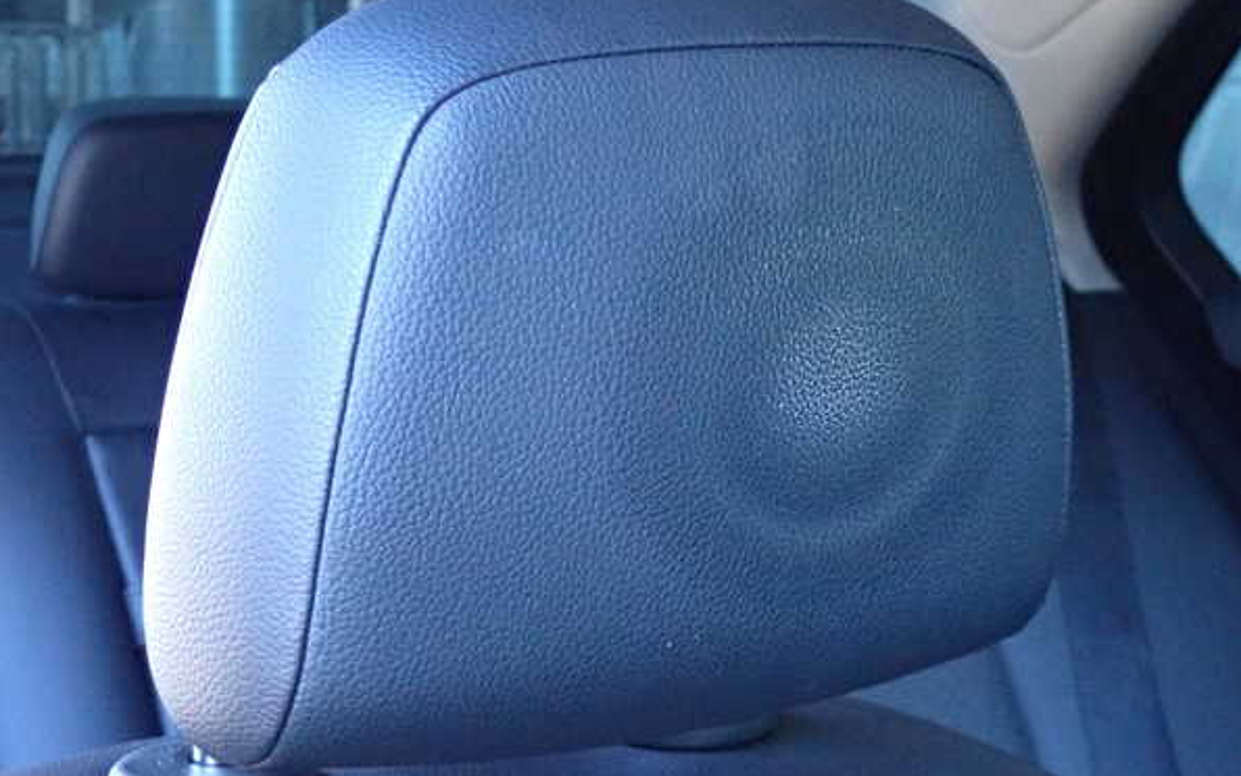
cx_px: 619
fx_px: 3179
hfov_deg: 22.1
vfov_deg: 13.9
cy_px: 380
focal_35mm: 94
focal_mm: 15.66
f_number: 4.5
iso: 3200
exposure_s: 1/125
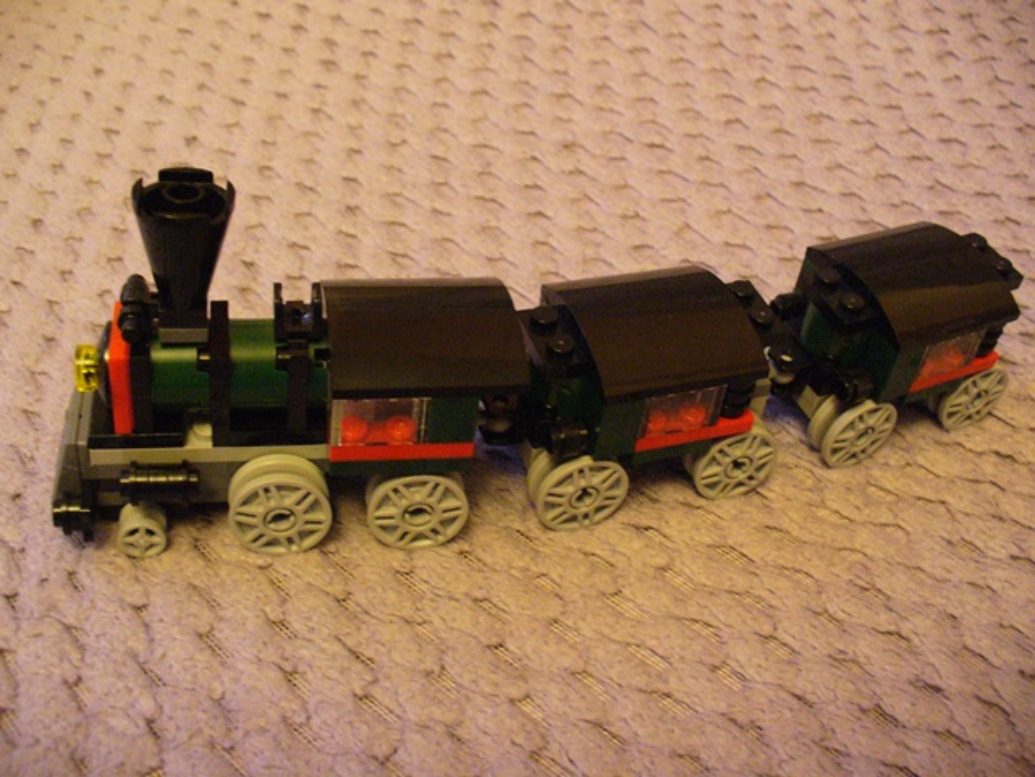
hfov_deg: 50.1
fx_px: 1106
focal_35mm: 37
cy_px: 388
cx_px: 518
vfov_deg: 38.7
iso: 400
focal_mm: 6.1
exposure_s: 1/8
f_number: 2.8
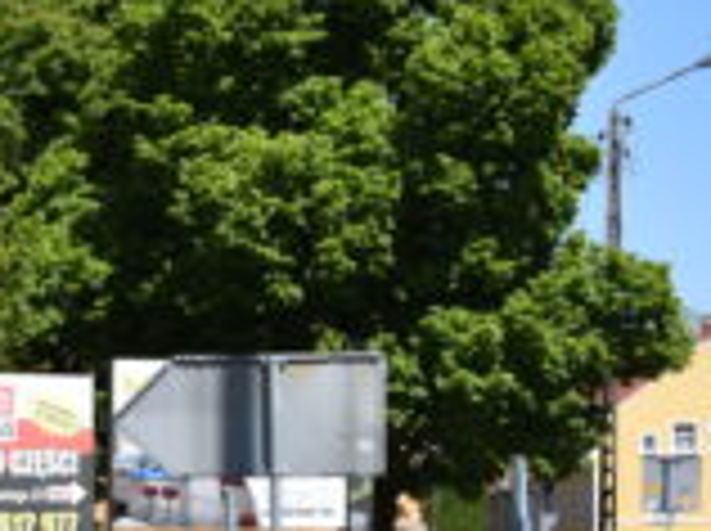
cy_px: 688
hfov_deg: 11.2
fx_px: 3423
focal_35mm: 167
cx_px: -486
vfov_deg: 8.7
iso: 200
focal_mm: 29
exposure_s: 1/500
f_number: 8
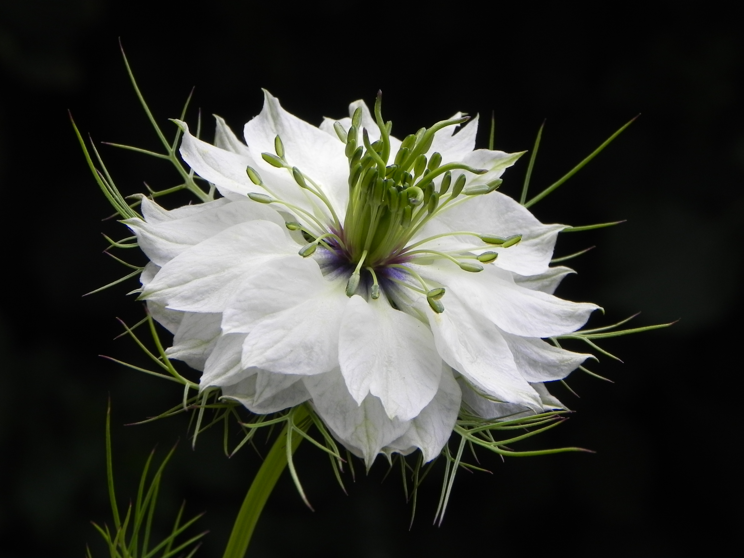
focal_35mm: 117
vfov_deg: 12.7
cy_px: 279
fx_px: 2515
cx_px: 372
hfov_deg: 16.8
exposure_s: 1/190
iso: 160
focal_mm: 20.8
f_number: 5.6
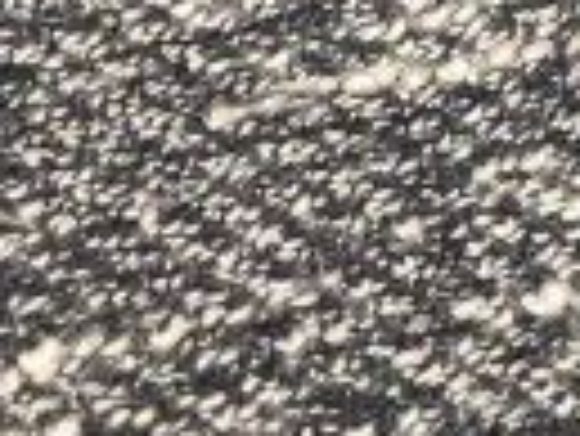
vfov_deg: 9.1
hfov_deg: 11.5
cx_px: 1003
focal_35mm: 161
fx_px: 2700
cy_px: -112
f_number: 1.8
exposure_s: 1/50
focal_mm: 5.4
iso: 200
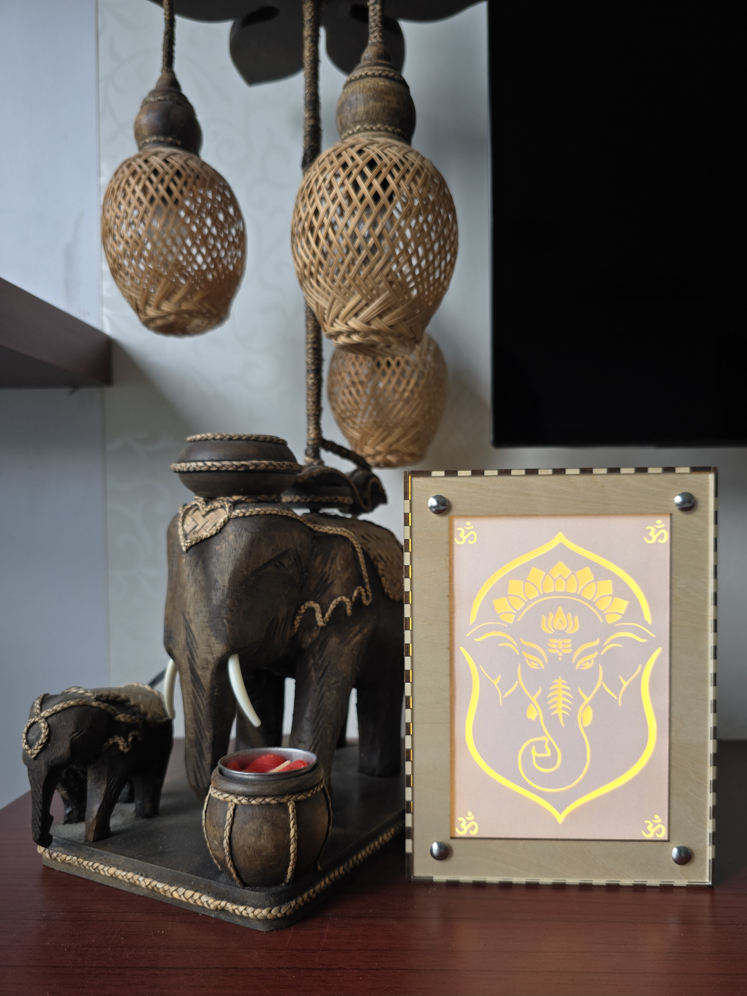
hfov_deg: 58.9
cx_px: 374
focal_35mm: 23
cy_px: 498
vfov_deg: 73.9
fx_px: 662
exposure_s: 1/182
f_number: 1.7
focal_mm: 6.3
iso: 64
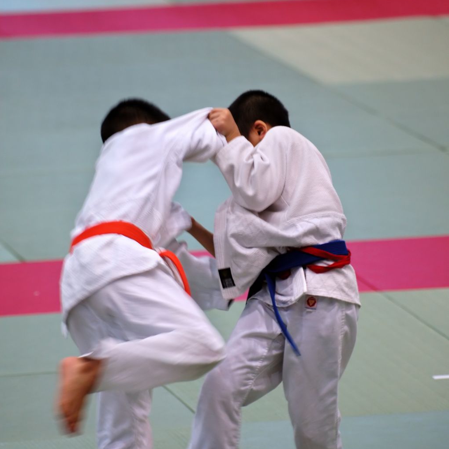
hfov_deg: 5.1
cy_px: 254
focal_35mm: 346
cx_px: 224
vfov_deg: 5.1
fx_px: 5078
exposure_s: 1/90
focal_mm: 180
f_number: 2.8
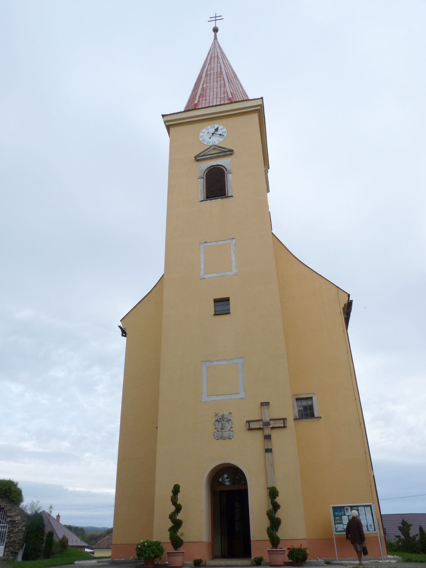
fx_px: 443
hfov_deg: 51.4
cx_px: 213
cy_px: 284
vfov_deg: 65.3
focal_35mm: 27
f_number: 5.6
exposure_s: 1/250
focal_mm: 4.9
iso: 100
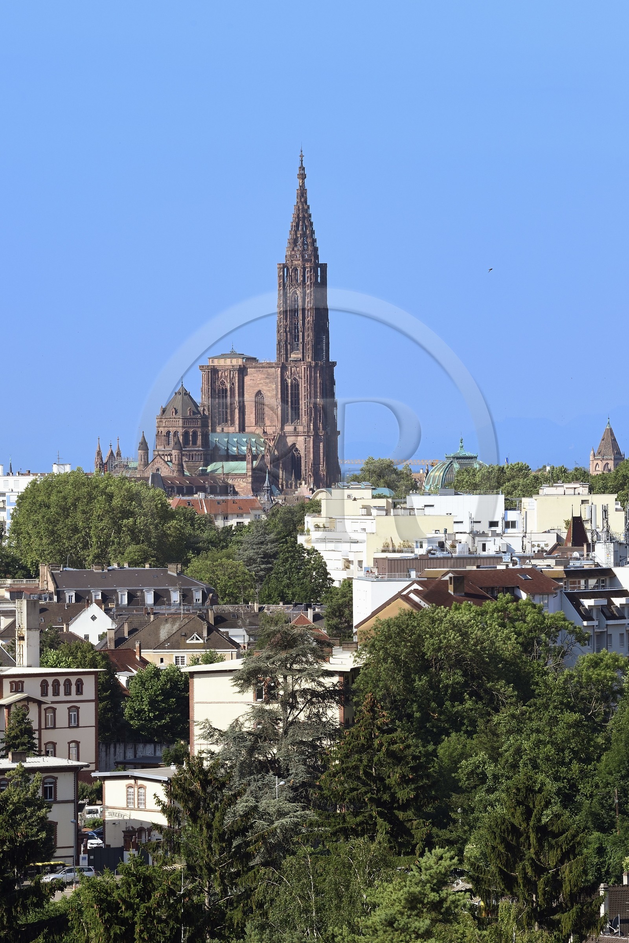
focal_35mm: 200
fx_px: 5241
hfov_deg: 6.9
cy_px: 472
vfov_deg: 10.3
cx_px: 314
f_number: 10
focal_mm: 200
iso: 200
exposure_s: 1/320
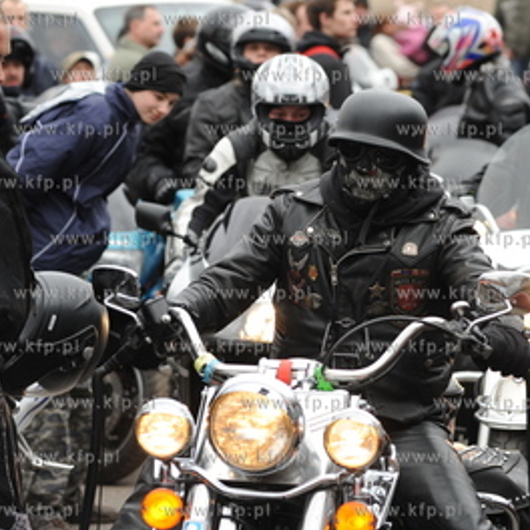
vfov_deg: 10.0
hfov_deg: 10.0
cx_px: 365
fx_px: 3014
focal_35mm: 174
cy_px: 265
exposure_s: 1/100
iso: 200
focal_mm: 135
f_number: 5
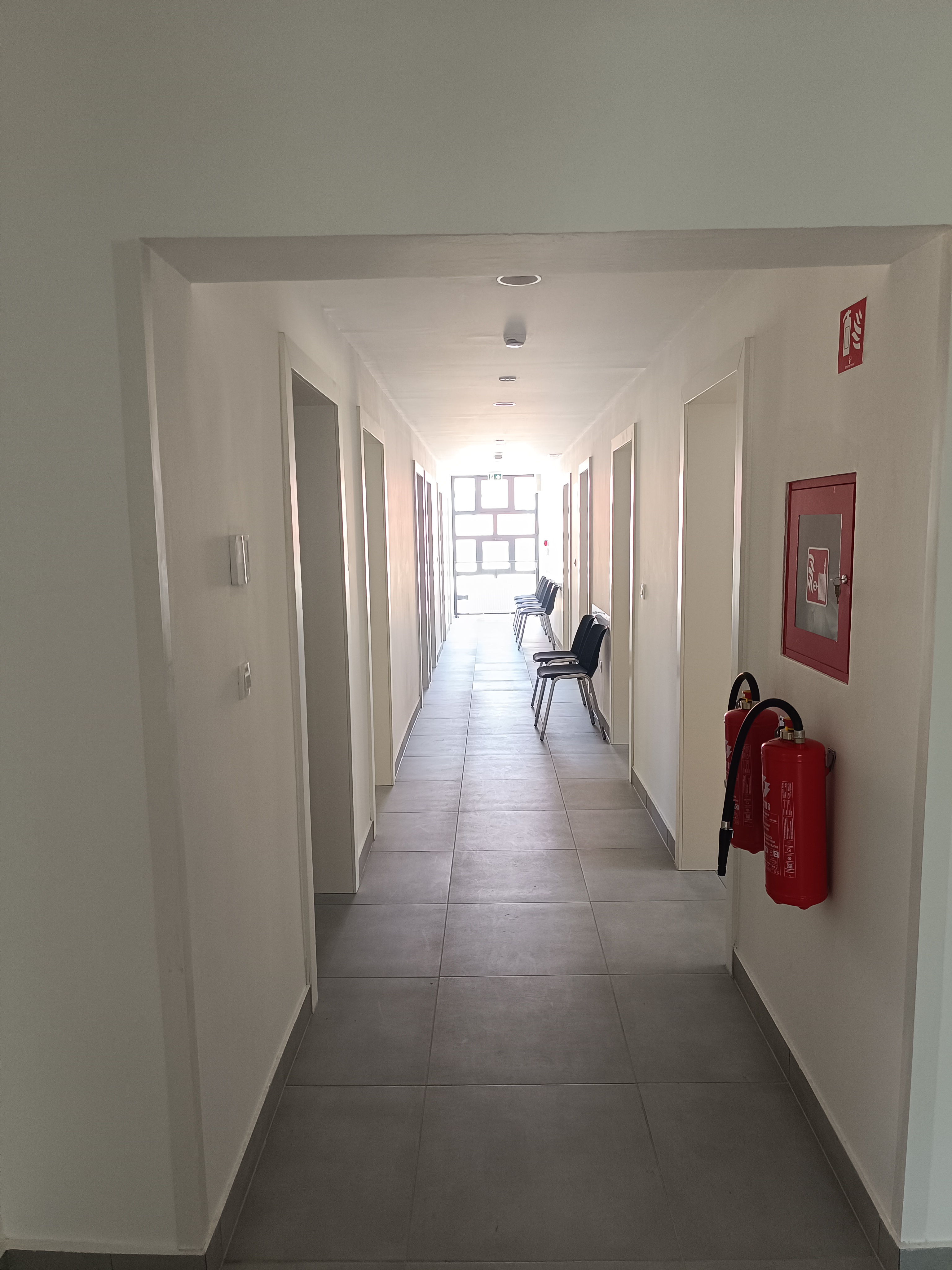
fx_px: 880
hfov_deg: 56.8
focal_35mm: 24
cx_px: 476
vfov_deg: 71.6
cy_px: 635
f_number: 1.88
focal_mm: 5.59
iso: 315
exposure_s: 1/50.1
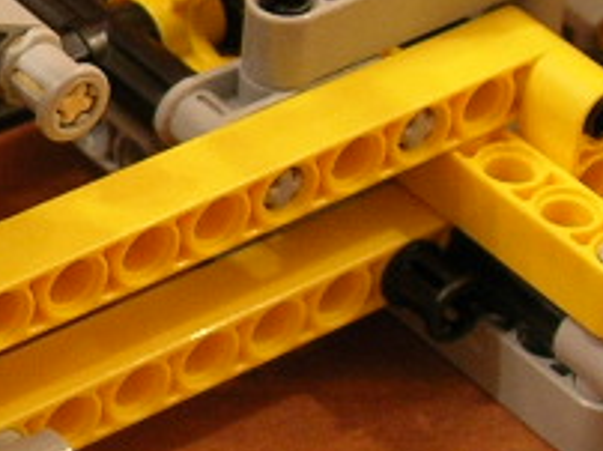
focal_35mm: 193
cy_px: 209
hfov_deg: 10.0
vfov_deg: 7.7
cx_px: -191
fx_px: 3358
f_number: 2.8
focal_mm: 7.8
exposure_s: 1/3.8
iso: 89
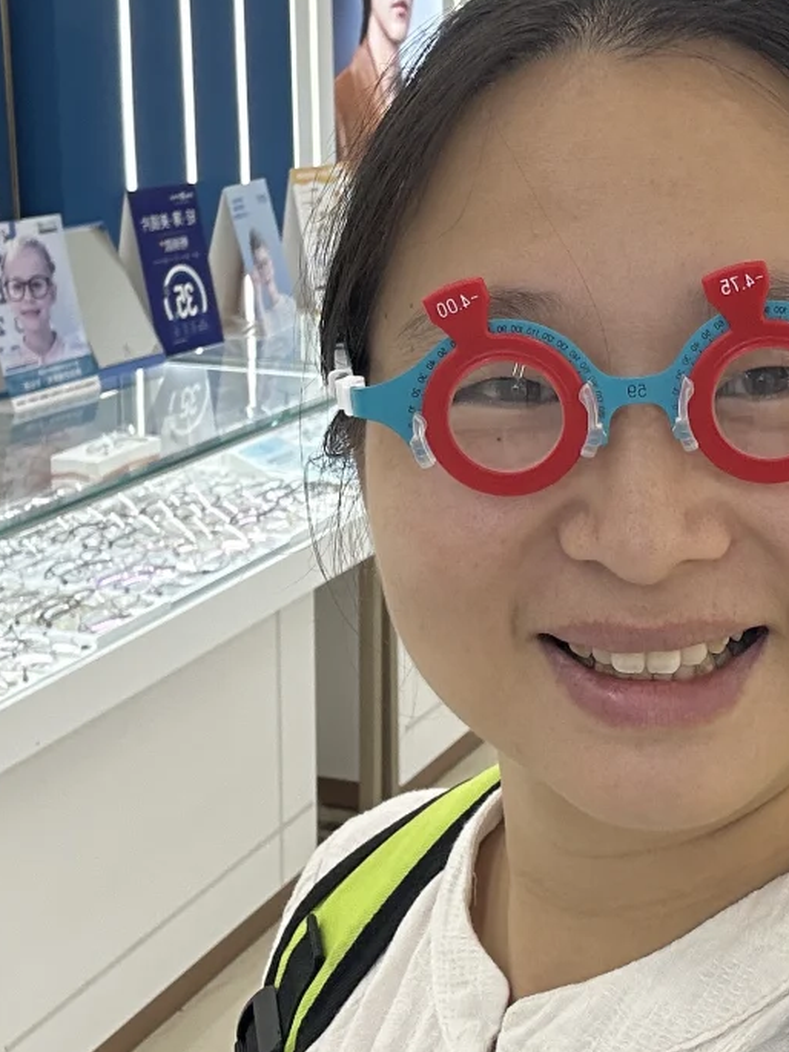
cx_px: 652
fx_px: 1916
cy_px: 400
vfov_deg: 30.6
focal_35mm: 63
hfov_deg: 22.9
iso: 50
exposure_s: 1/100
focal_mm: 2.69
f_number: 1.9
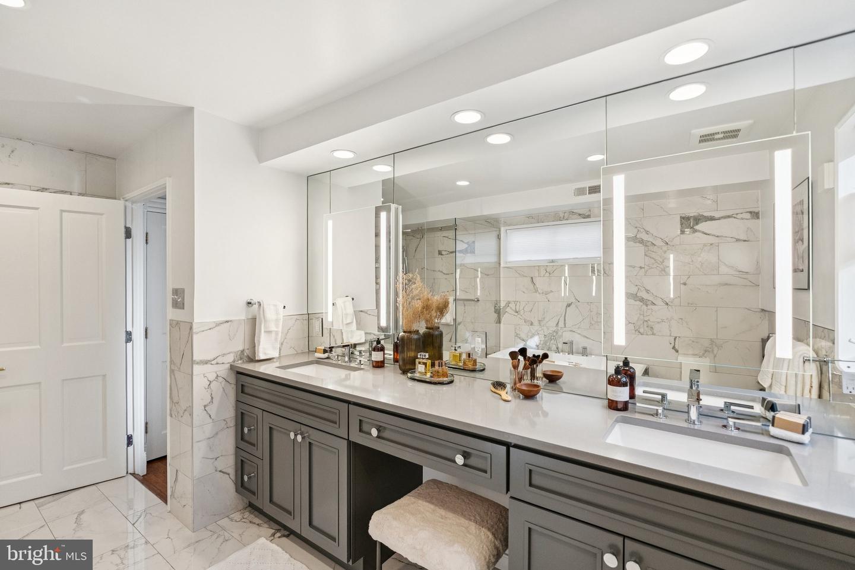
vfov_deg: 73.8
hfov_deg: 96.7
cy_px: 285
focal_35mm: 16
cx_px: 428
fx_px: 380
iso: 800
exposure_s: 1/125
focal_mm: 16
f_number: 4
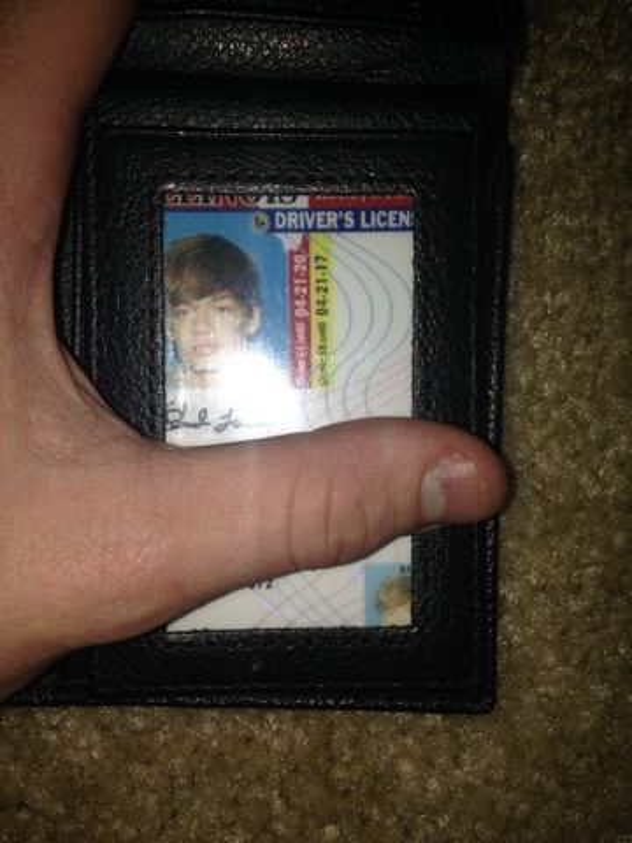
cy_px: 422
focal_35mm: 33
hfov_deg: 42.9
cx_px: 316
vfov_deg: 55.4
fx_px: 803
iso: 50
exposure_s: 1/308
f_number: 2.4
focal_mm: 4.12
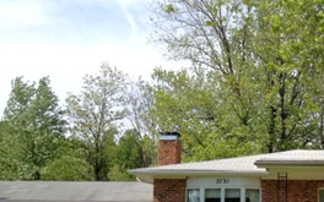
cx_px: 373
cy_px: 147
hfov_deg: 21.6
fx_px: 795
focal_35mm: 90
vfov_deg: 14.5
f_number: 2.4
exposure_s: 1/1381
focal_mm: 4.28
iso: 50
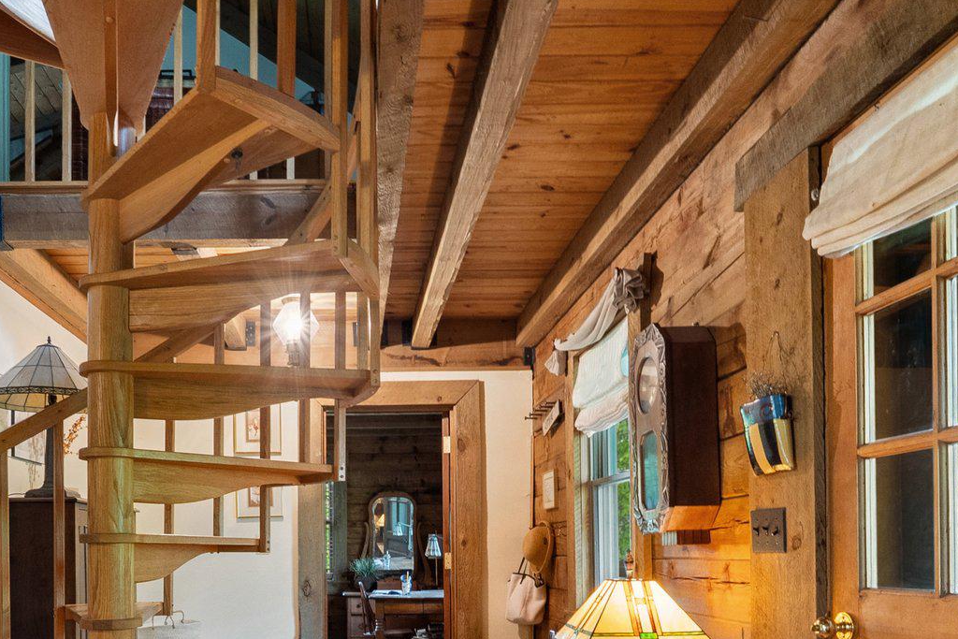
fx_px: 798
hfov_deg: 60.8
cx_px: 341
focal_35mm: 30
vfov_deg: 40.7
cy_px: 561
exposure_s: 1/1.25
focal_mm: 10
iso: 800
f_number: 8
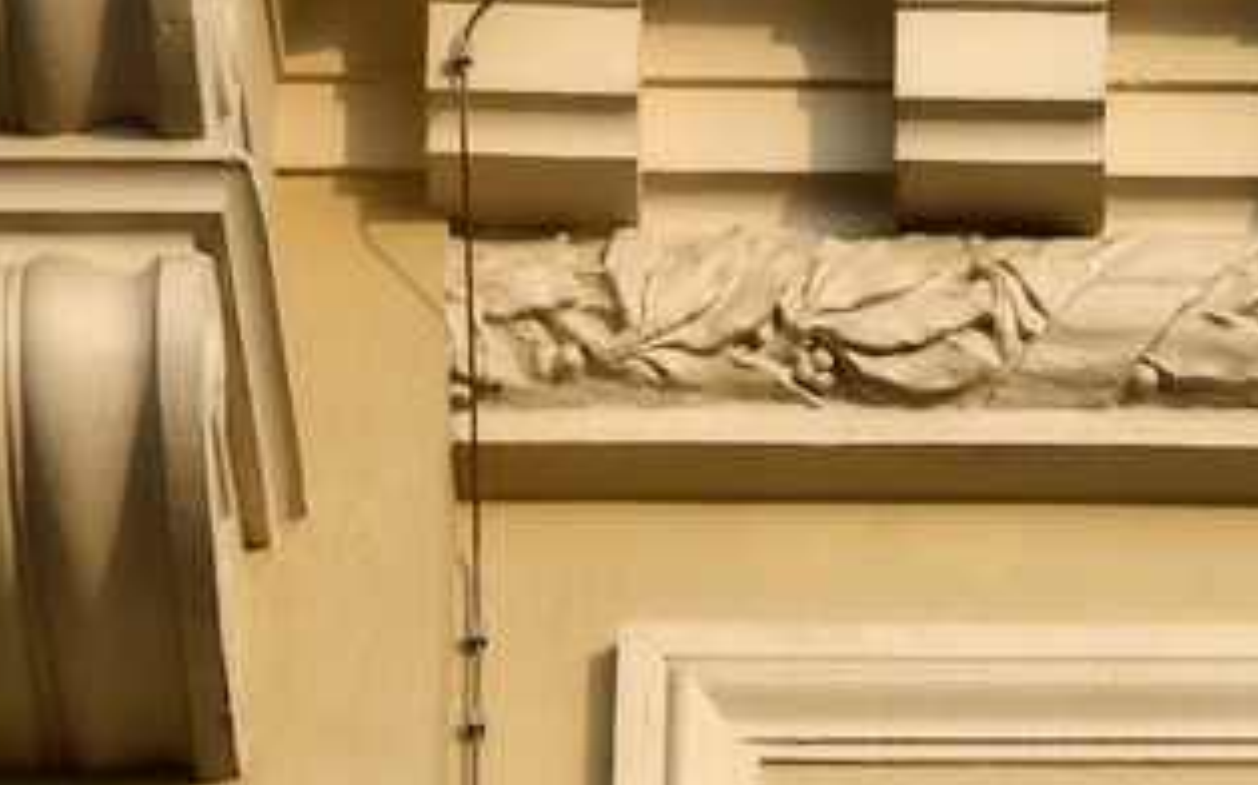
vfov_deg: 3.9
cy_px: 2487
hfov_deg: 6.5
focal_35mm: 322
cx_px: 1424
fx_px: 11036
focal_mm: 62
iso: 200
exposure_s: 1/160
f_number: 8
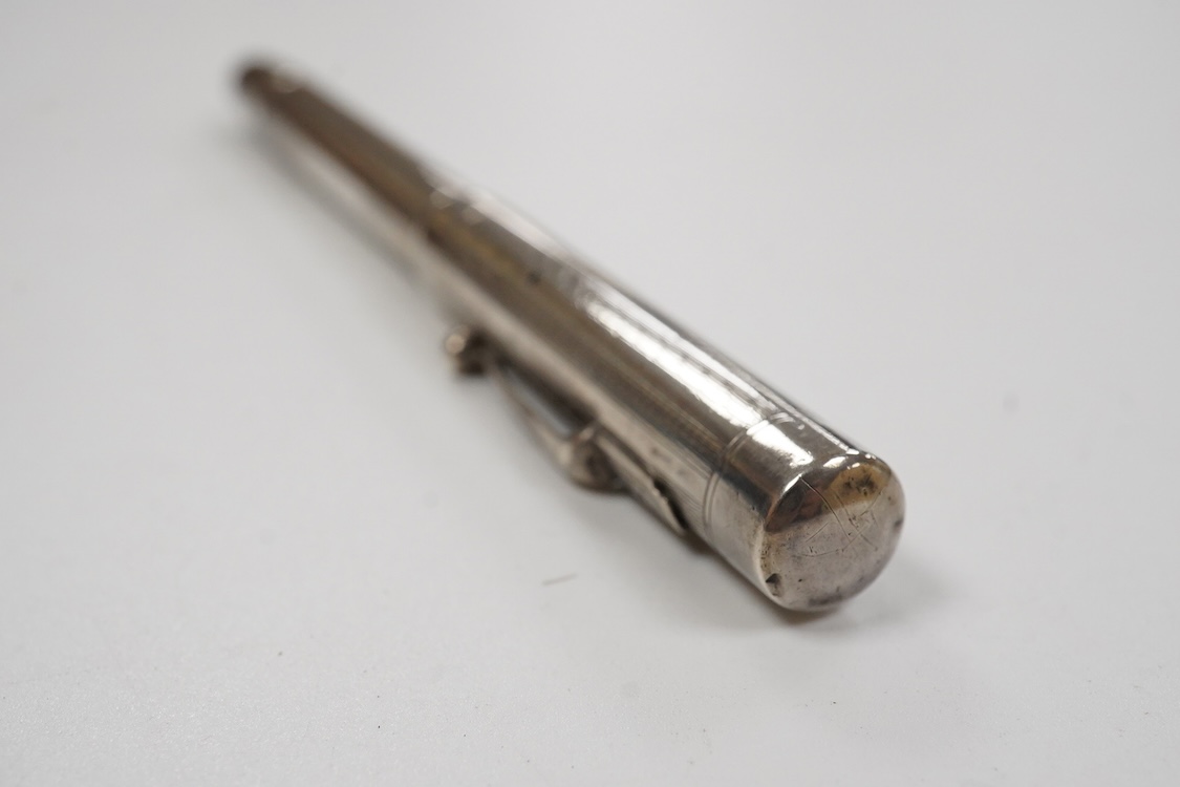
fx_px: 1475
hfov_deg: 43.6
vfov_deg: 29.9
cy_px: 394
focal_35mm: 45
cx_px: 590
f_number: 14
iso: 2500
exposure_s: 1/200
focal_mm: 30
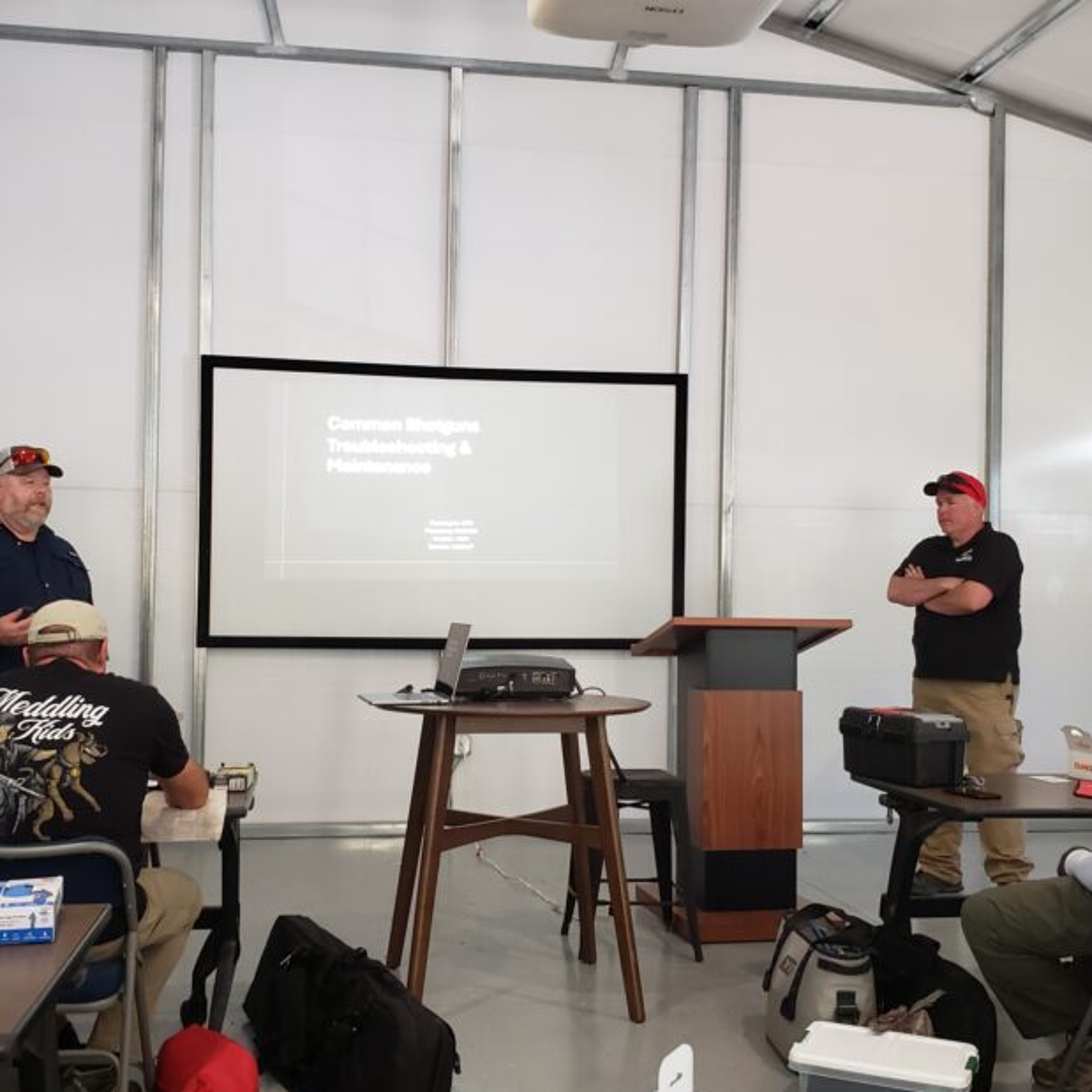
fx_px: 1356
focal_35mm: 38
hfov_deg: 43.8
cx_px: 505
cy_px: 550
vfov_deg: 43.9
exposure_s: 1/24
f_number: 2.4
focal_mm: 4.3
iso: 250
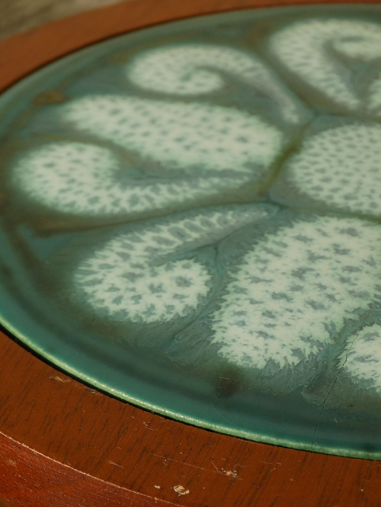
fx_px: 1262
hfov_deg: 17.2
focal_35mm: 86
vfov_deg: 22.8
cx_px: 190
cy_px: 254
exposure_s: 1/800
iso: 80
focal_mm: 15.3
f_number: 4.4
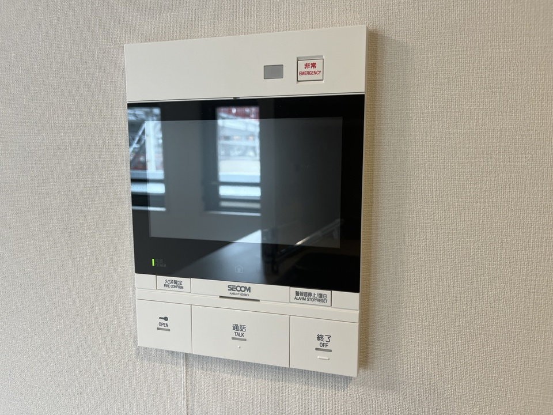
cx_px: 276
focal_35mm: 26
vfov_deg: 53.1
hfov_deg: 67.3
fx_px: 415
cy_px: 208
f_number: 1.6
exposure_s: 1/121
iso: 125
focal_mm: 5.1
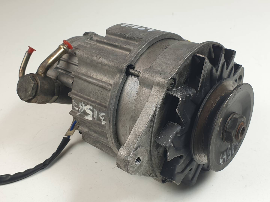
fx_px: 203
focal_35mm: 26
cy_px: 101
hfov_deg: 67.3
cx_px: 135
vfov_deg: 53.1
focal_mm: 4.3
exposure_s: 1/101
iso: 50
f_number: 2.4
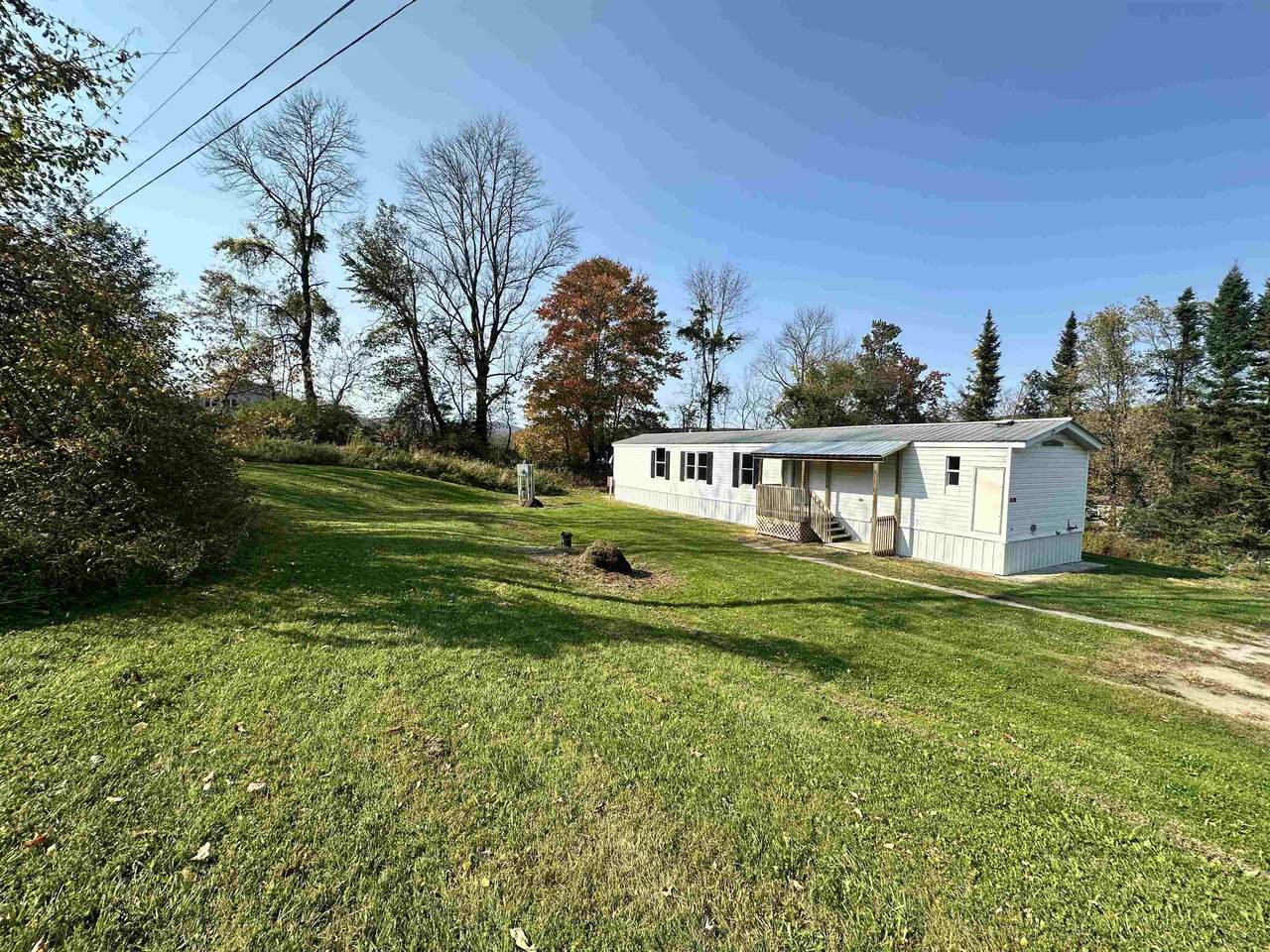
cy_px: 476
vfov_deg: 85.7
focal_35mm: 14
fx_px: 514
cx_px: 635
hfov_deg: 102.1
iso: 50
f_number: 2.2
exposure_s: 1/1366
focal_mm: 2.22
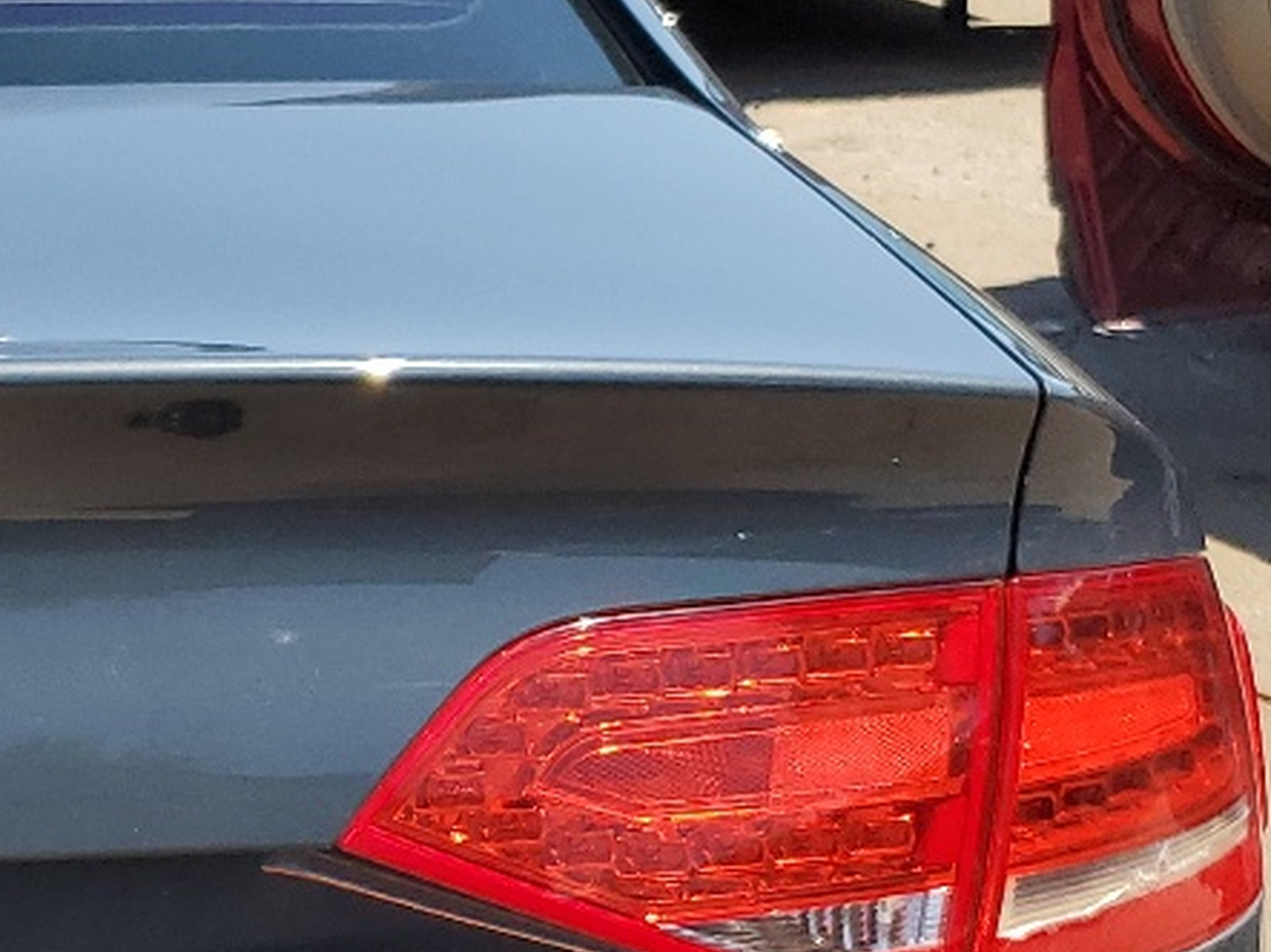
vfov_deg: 15.6
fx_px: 3450
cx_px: -668
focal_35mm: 94
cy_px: 777
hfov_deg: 18.4
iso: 50
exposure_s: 1/2000
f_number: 1.5
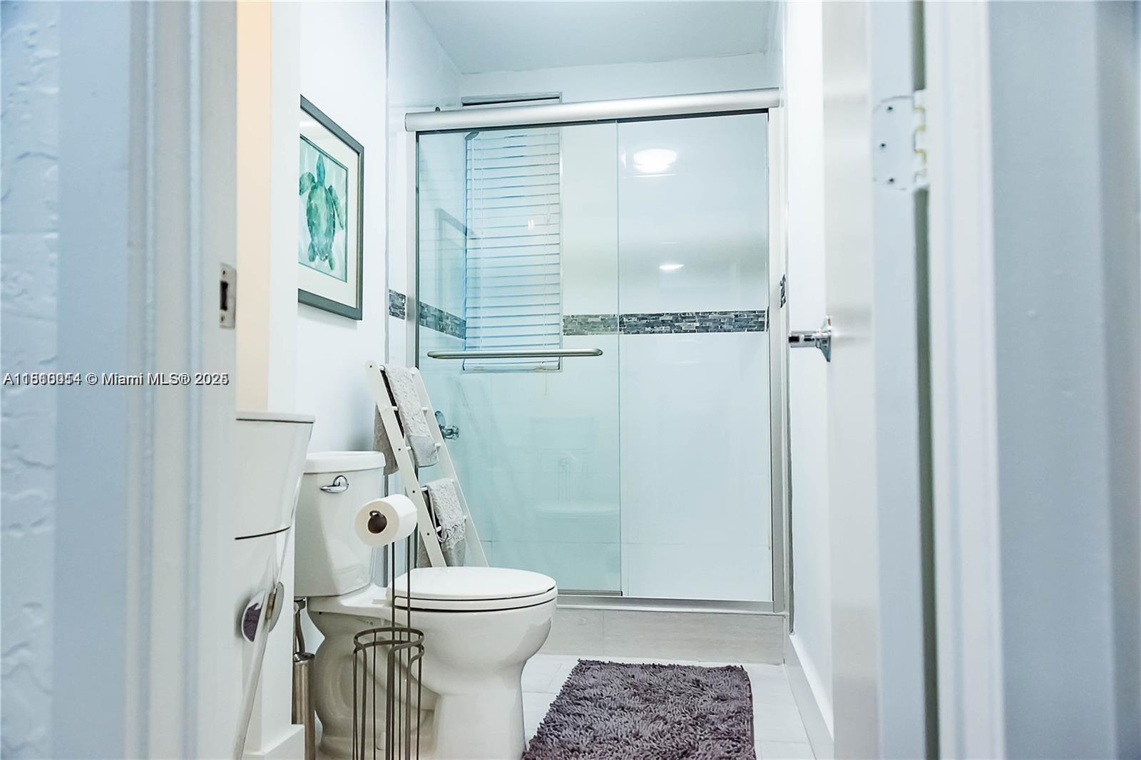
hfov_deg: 67.4
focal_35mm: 27
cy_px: 380
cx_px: 570
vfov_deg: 47.9
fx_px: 856
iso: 800
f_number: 4
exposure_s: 1/60
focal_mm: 18
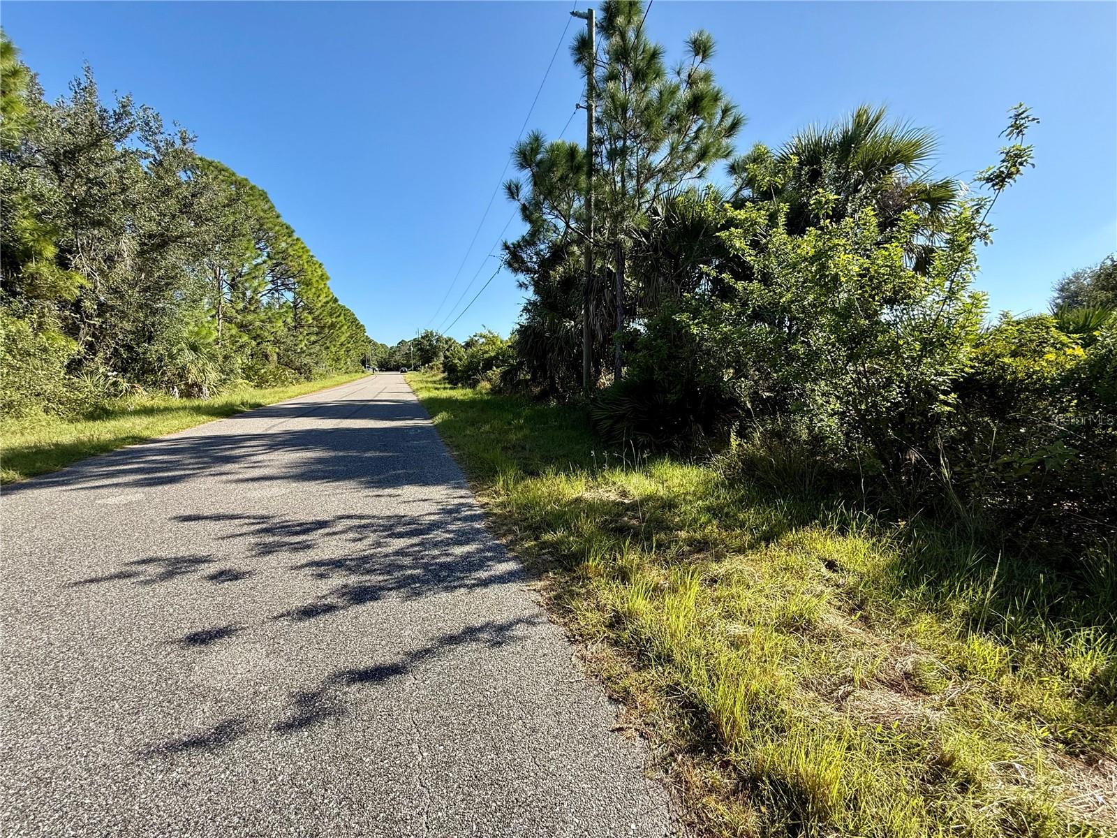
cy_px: 419
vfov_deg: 85.7
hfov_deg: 102.1
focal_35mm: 14
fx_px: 452
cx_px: 558
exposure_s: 1/742
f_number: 2.2
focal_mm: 2.22
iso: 64
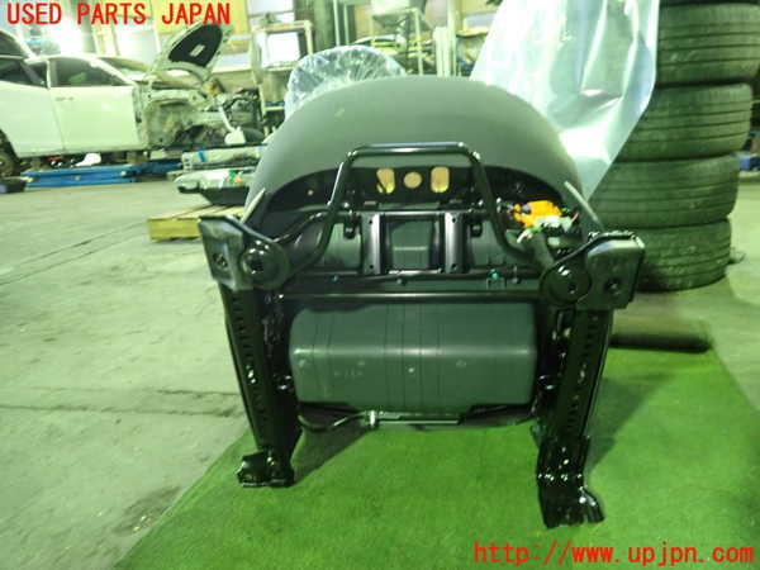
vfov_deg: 54.9
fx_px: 549
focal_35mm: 25
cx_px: 380
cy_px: 285
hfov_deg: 69.4
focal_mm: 4.5
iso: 800
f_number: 2
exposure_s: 1/15
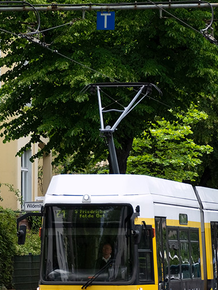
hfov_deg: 5.6
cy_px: 190
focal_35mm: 264
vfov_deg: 7.5
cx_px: 86
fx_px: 2218
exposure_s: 1/160
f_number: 5
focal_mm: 66
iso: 250
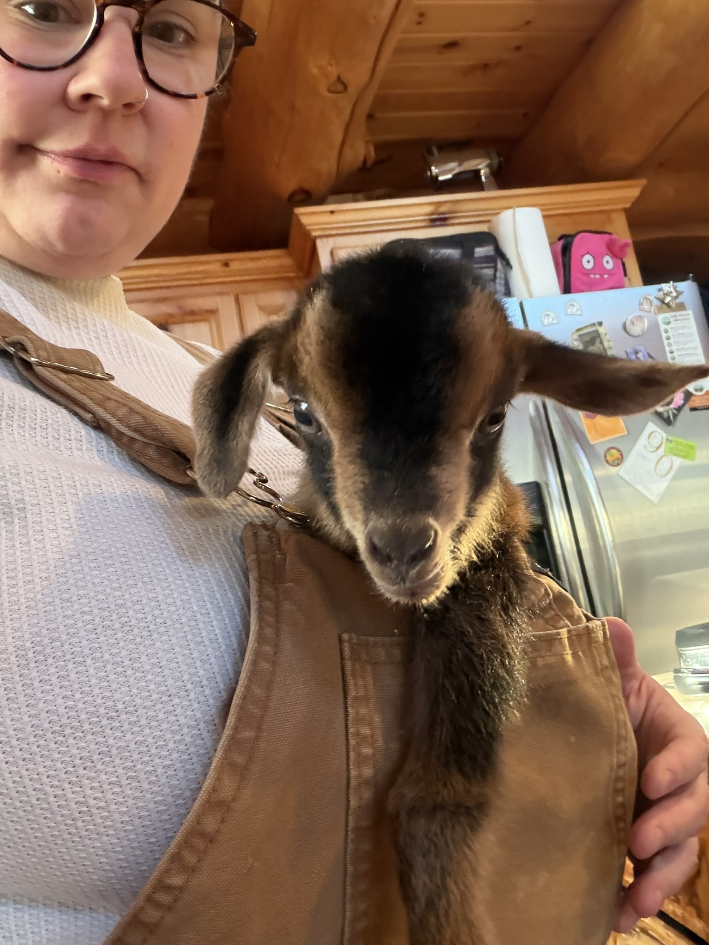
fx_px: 819
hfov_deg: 46.8
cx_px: 354
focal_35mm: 30
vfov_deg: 60.0
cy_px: 472
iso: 250
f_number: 1.9
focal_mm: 2.71
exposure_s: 1/60
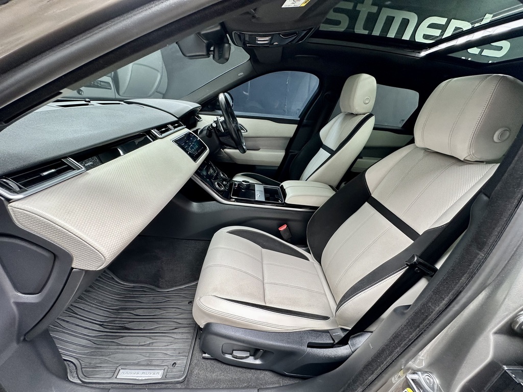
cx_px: 262
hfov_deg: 102.1
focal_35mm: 14
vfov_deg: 85.7
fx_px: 212
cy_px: 196
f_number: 2.2
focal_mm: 2.22
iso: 100
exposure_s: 1/99
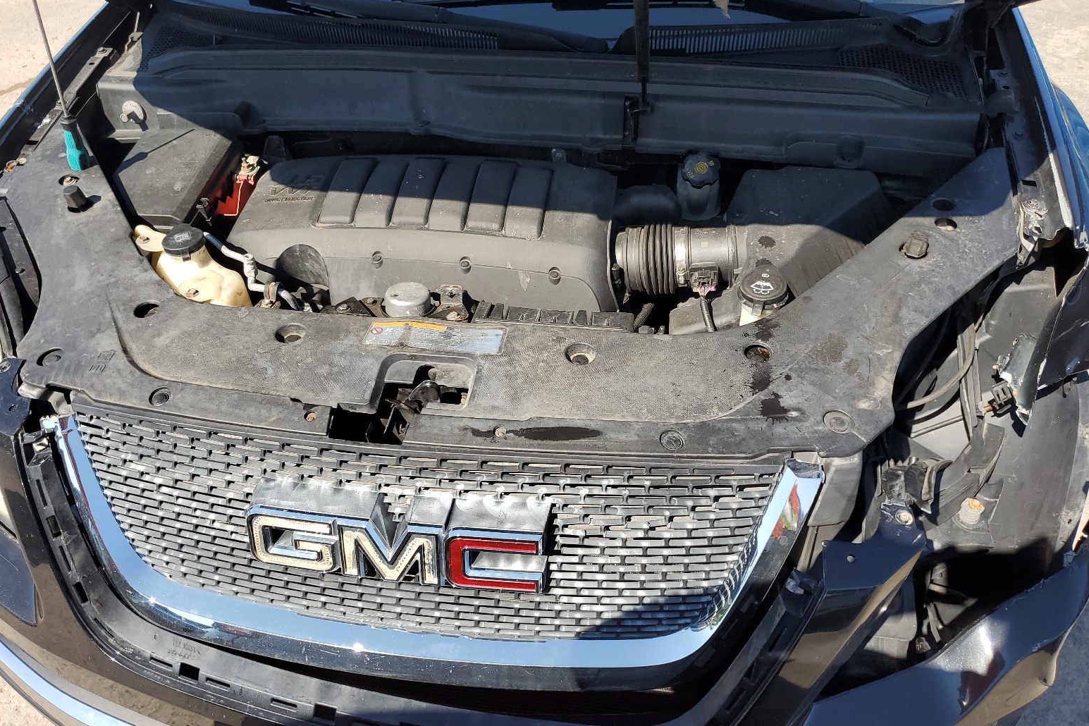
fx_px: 847
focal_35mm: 28
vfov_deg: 46.4
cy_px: 337
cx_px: 545
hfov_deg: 65.5
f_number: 1.5
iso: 50
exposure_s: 1/1667
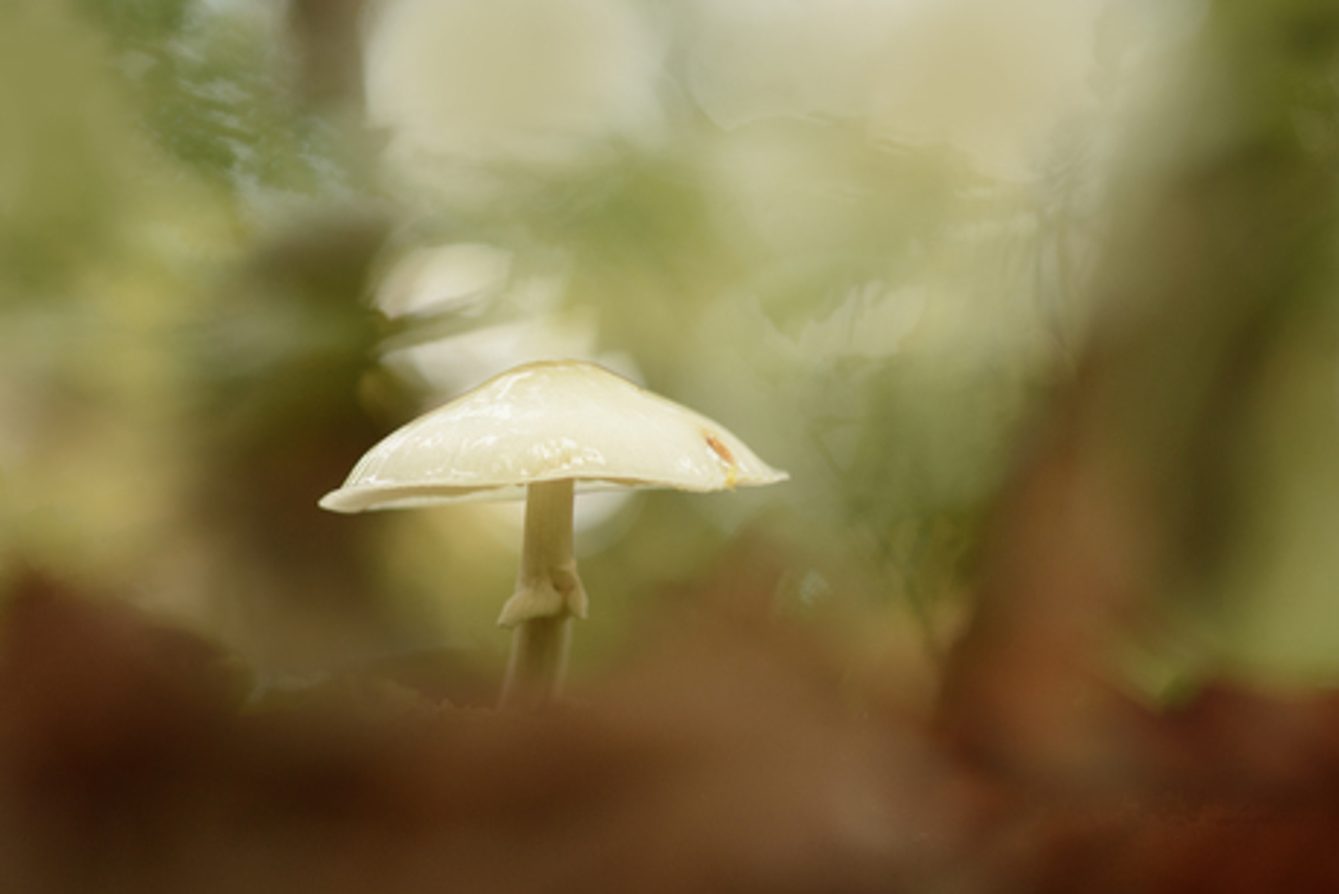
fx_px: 5860
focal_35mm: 158
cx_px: 670
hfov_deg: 13.0
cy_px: 447
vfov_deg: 8.7
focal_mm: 105
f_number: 4
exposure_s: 1/100
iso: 800
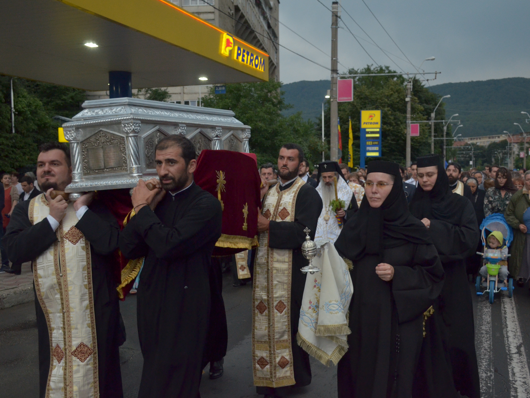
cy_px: 197
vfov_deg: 36.0
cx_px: 287
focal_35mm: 40
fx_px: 612
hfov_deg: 46.8
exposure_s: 1/250
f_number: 4
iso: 1600
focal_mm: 24
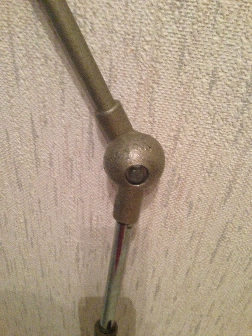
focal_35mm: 33
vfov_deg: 55.4
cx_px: 126
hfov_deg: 42.9
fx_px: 320
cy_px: 168
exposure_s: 1/17
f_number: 2.4
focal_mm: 4.12
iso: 500
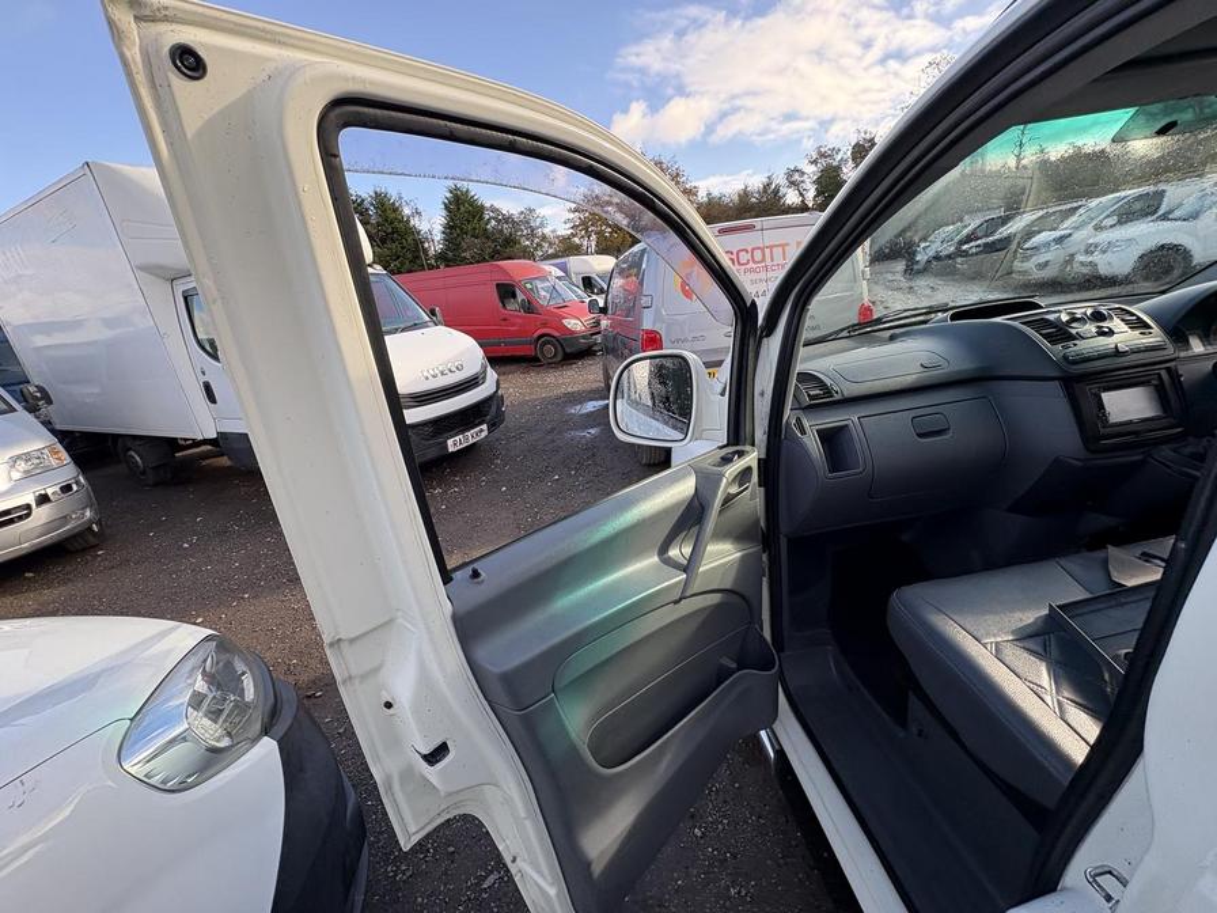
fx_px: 492
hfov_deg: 102.1
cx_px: 608
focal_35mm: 14
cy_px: 456
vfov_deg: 85.7
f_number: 2.2
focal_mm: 2.22
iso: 40
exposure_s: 1/208
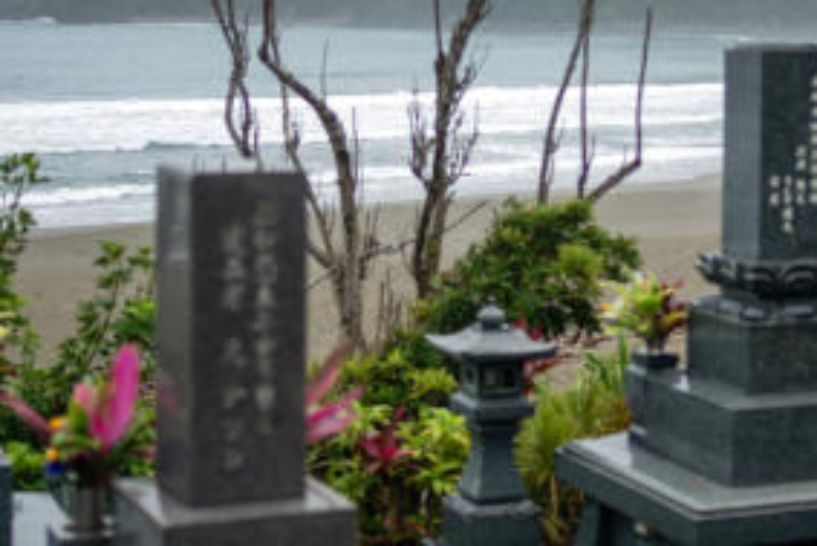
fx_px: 1862
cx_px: 566
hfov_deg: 24.6
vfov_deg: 16.5
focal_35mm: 82
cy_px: 100
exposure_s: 1/125
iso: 100
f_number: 2
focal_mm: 35
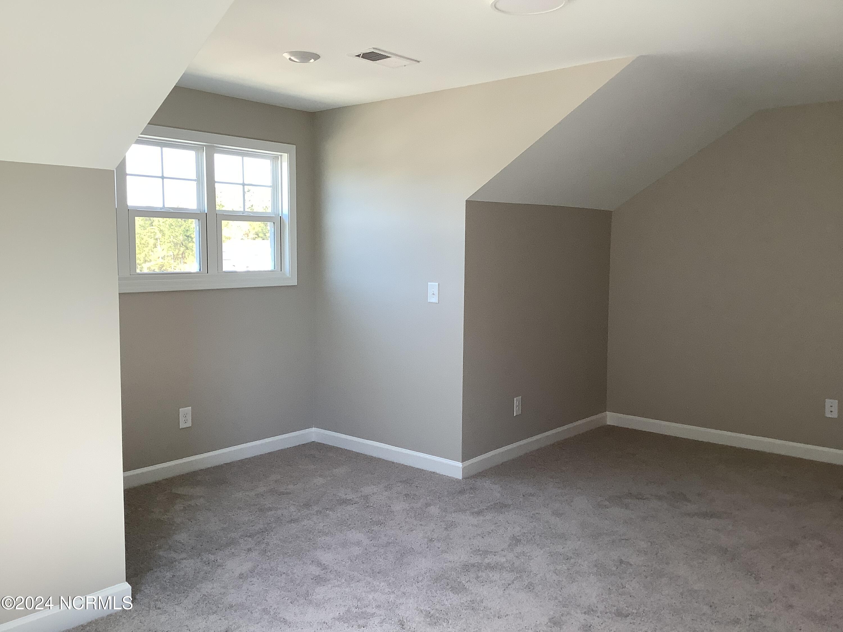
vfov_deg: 45.4
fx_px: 755
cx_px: 422
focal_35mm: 31
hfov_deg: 58.4
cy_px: 316
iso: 80
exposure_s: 1/120
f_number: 2.4
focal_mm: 3.3
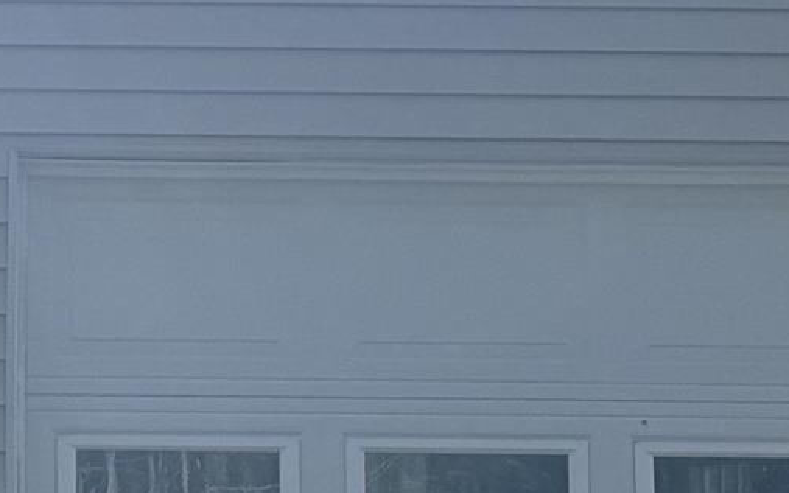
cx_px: -121
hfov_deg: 13.3
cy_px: 84
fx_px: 3312
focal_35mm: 154
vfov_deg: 8.5
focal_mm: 6.76
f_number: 1.78
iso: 80
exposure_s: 1/5348
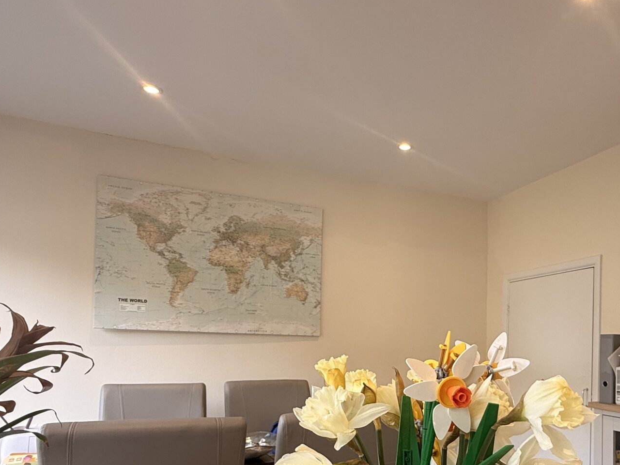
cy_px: 344
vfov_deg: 48.0
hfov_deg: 61.9
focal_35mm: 28
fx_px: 502
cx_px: 412
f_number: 2.2
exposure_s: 1/99
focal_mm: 2.22
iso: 80
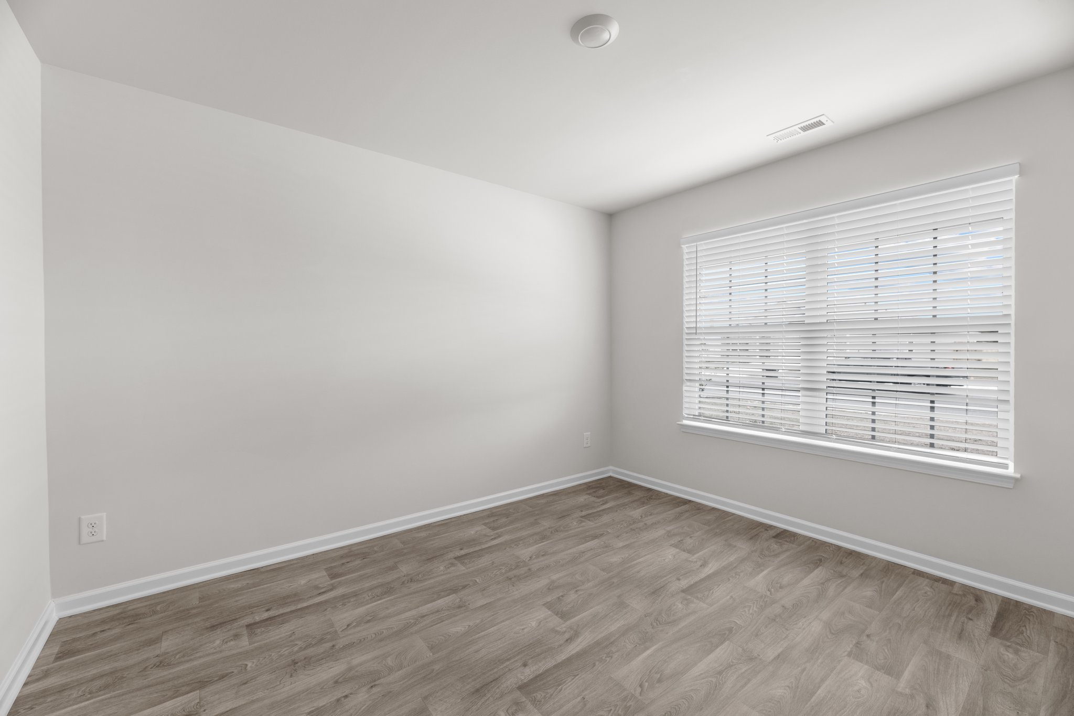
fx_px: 418
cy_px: 358
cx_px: 537
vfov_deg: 81.2
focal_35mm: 14
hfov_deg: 104.3
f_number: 9
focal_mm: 14
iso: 400
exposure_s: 1/1.67
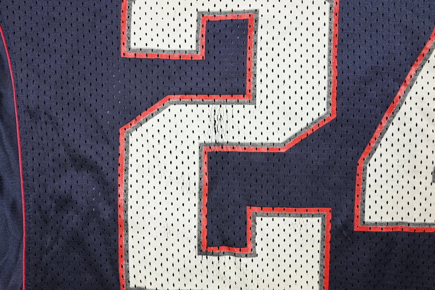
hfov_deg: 61.9
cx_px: 218
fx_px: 363
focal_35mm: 30
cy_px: 145
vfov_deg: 43.6
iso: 200
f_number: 5
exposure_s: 1/125
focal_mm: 30
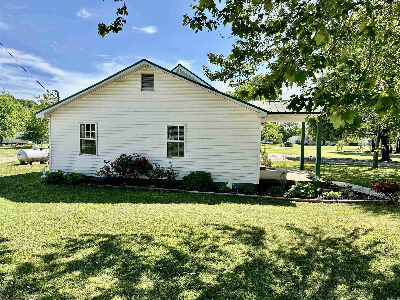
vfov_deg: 56.8
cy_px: 150
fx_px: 277
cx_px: 200
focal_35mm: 24
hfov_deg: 71.6
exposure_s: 1/2591
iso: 80
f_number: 1.78
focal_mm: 6.86
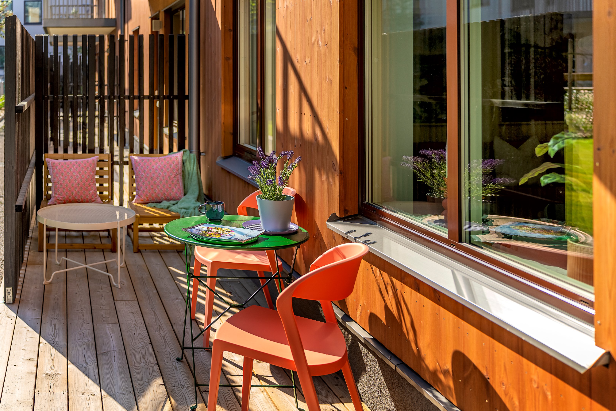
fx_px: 633
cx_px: 308
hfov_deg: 51.9
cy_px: 206
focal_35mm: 37
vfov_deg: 35.9
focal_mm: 37
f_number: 2.8
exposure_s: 1/800
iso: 100
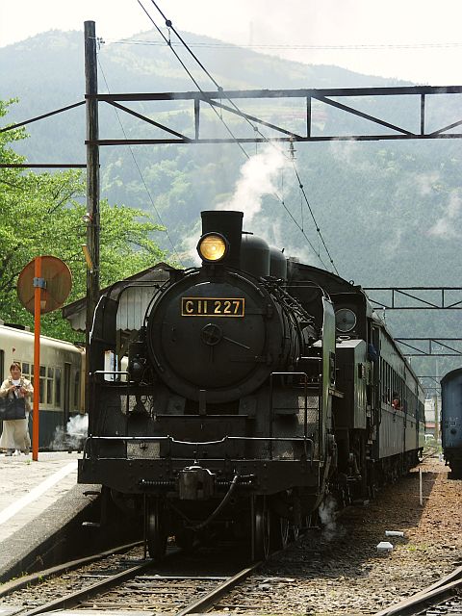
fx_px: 2278
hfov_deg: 11.6
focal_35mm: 128
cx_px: 231
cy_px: 308
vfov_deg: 15.4
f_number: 4.5
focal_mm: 33.1
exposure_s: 1/200
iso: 50
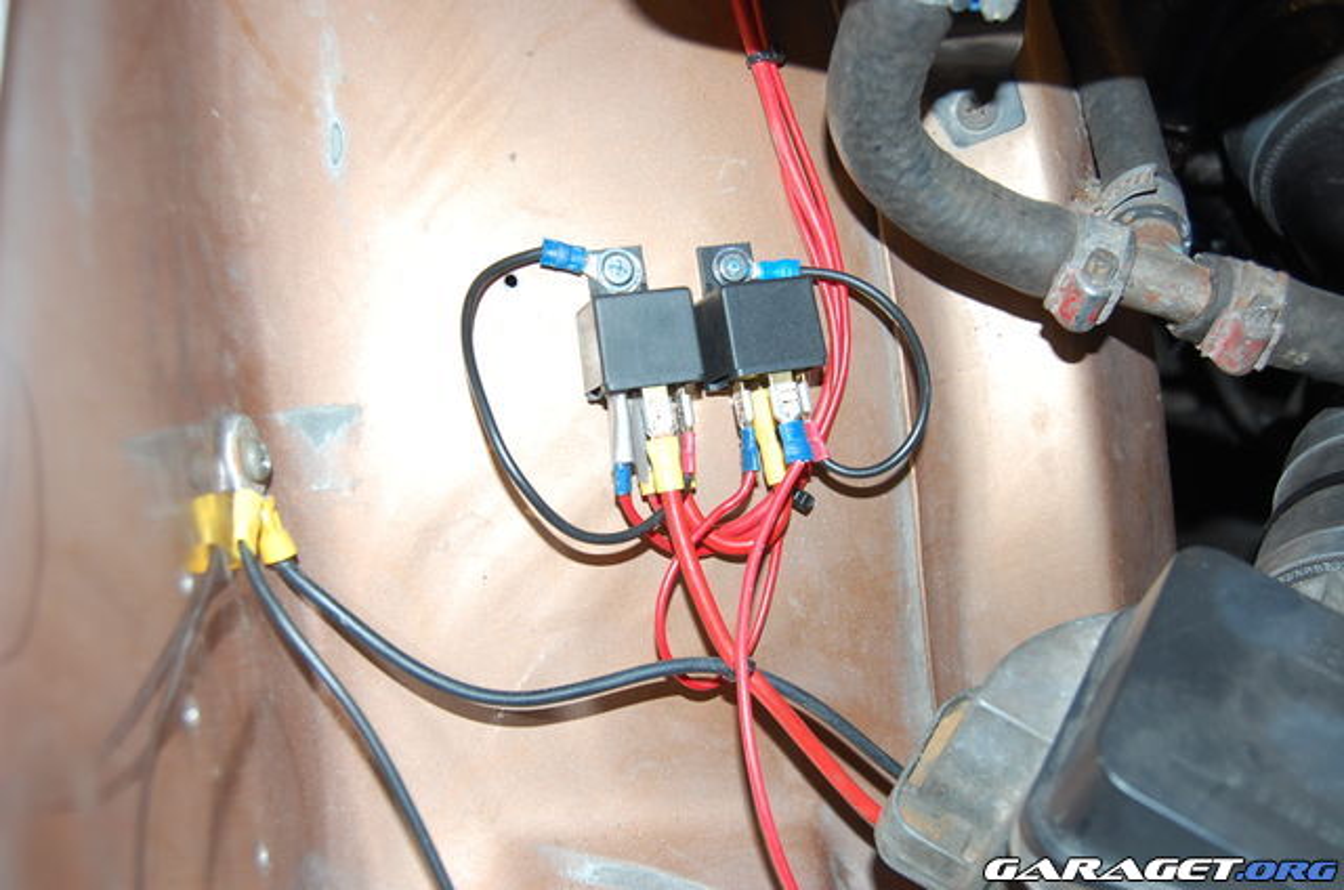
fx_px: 1565
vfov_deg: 31.8
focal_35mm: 42
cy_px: 445
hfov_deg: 46.5
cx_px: 672
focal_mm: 28
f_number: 4.2
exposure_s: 1/60
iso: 400
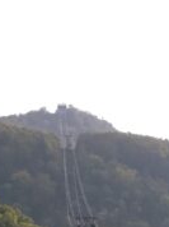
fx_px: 1090
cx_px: 4
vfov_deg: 10.7
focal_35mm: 167
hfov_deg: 8.8
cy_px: 469
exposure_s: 1/1972
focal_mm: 4.15
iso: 50
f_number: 2.2
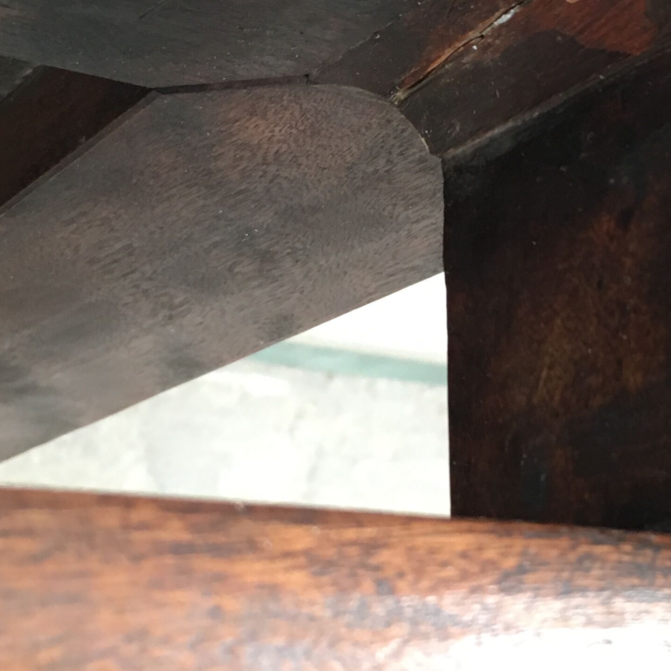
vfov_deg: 23.9
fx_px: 1579
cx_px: 456
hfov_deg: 23.9
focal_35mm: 72
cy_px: 256
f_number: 2.2
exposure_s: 1/33
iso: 125
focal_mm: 4.15
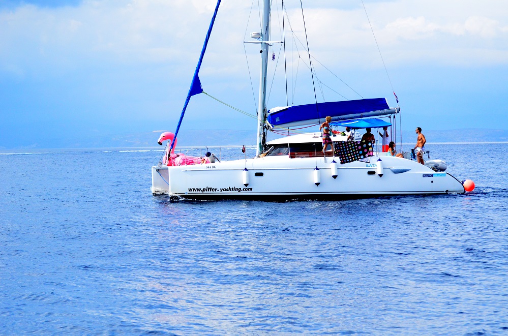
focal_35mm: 112
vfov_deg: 12.1
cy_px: 168
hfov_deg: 18.2
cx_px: 254
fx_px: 1584
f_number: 4.5
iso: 2000
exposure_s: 1/8000
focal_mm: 75
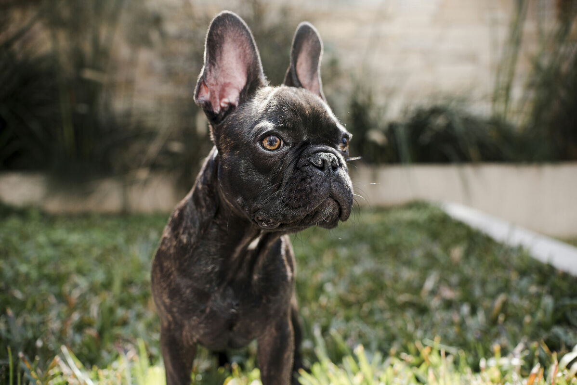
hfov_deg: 54.4
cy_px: 192
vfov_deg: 37.9
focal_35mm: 35
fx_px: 561
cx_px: 288
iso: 320
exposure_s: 1/640
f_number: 3.5
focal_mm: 35
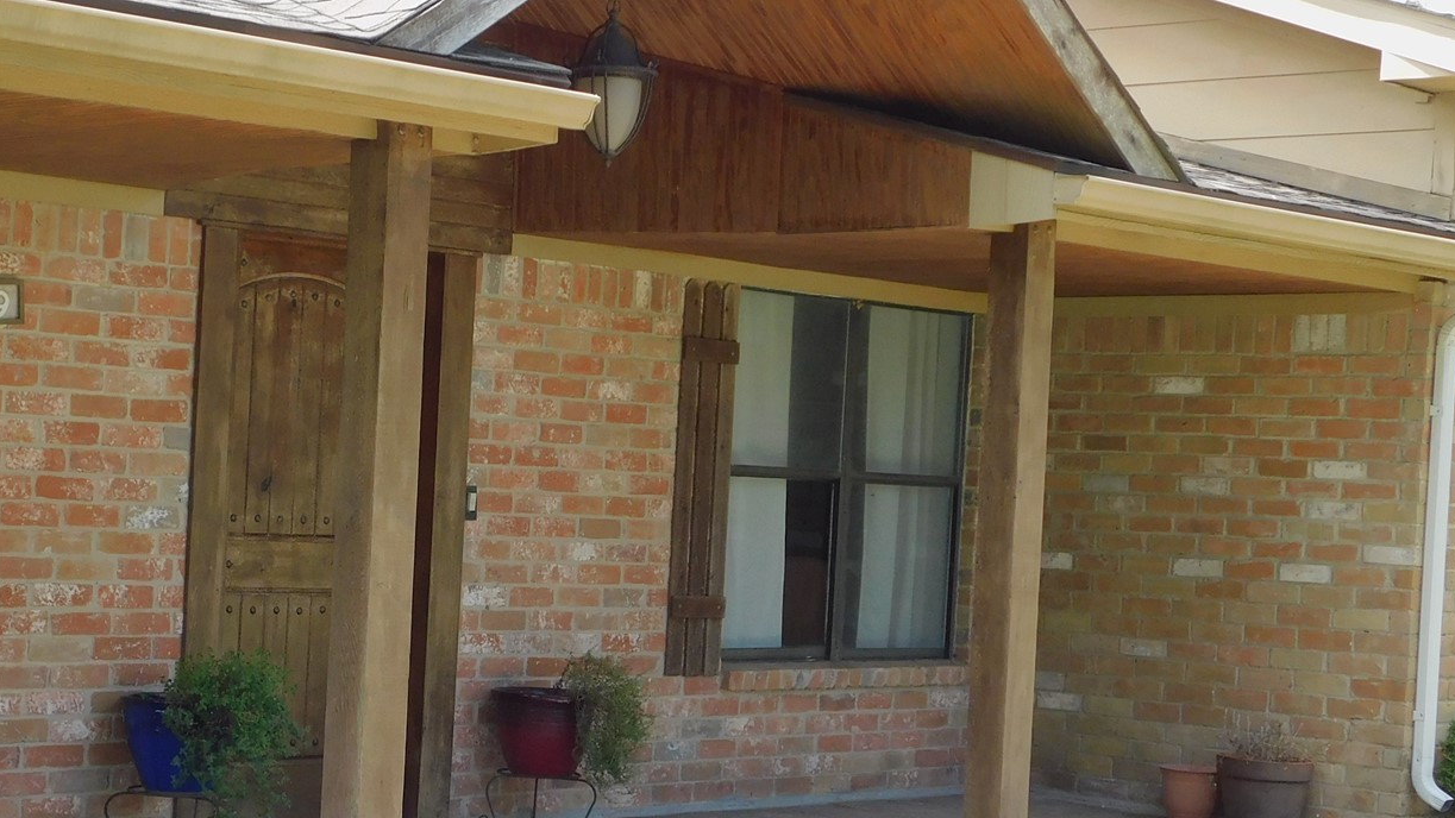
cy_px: 552
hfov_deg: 28.7
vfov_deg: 16.5
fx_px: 2816
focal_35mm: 73
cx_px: 433
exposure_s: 1/320
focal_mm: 7.1
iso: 125
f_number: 3.6
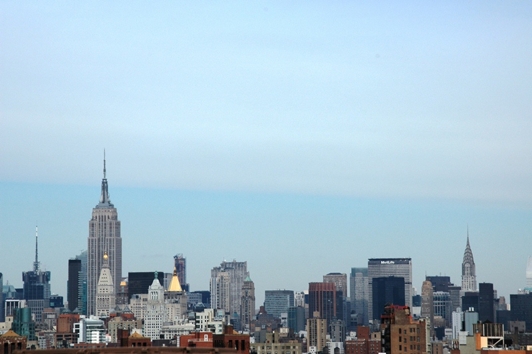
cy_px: 177
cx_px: 266
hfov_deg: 13.1
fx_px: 2326
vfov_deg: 8.7
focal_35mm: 158
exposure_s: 1/640
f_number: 10
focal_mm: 105
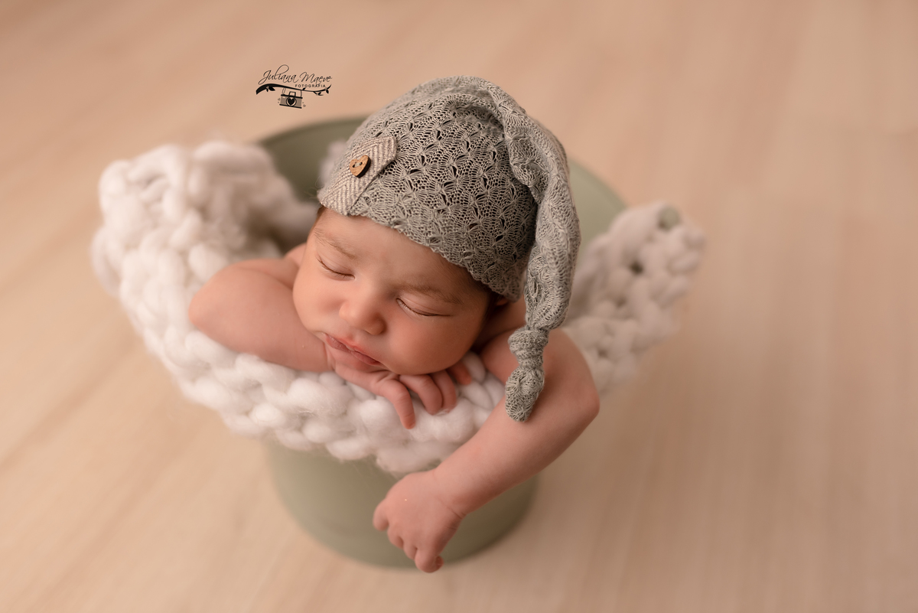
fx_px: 893
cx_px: 459
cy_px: 306
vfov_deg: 37.9
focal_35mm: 35
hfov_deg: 54.4
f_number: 2.5
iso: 100
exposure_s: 1/100
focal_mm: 35
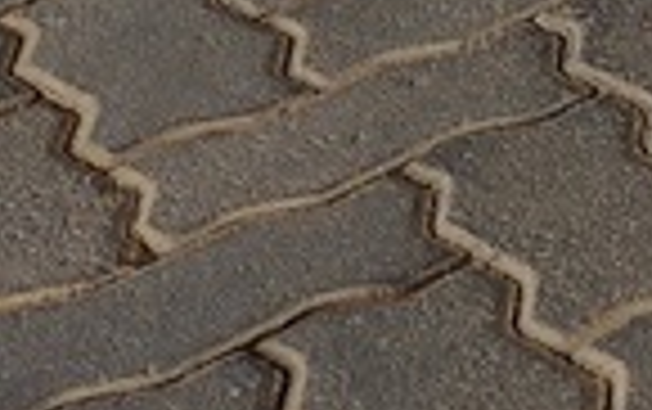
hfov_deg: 9.4
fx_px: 3060
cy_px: -1307
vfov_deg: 6.2
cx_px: 2005
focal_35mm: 172
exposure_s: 1/339
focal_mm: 5.4
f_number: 1.8
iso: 25
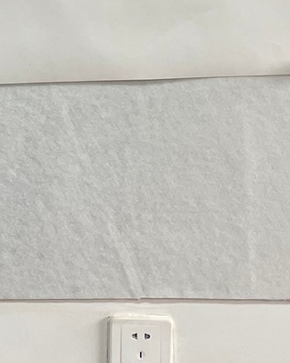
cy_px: -232
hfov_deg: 11.9
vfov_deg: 14.2
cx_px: -137
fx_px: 1331
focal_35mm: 124
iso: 64
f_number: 1.6
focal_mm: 4.2
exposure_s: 1/100
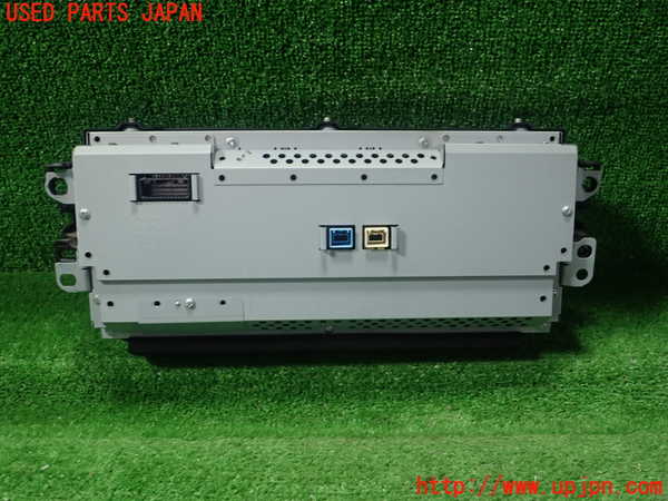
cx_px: 334
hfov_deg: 60.0
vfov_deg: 46.8
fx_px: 579
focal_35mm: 30
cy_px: 250
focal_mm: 5.5
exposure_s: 1/125
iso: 320
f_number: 2.3
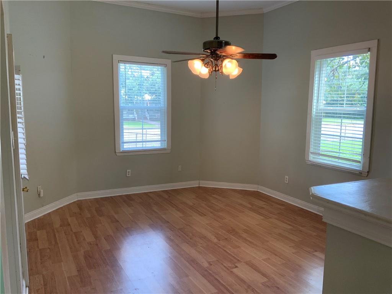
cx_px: 196
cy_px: 147
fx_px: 328
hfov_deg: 61.7
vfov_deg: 48.2
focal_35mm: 29
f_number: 1.8
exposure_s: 1/60
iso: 64
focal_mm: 3
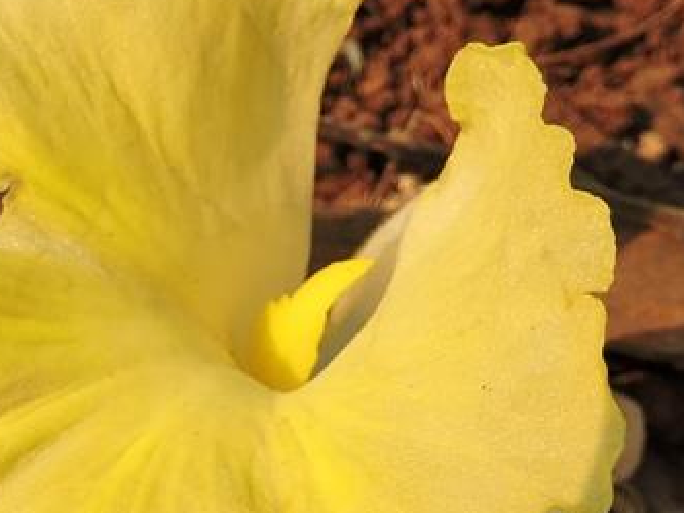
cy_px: 306
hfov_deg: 20.8
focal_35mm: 93
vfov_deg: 15.9
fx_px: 1838
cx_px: 111
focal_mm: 4.3
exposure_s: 1/800
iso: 100
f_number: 3.3
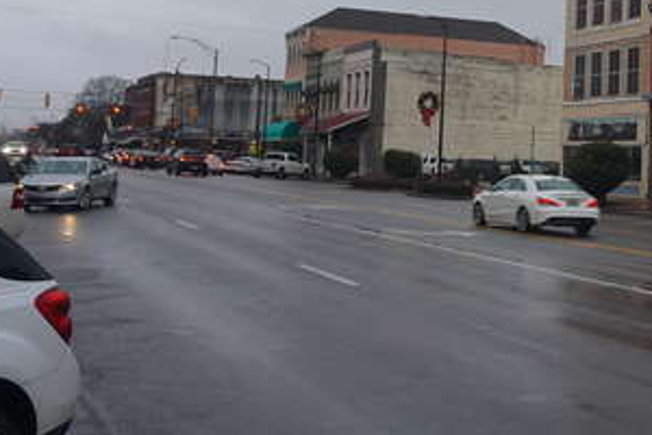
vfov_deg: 20.8
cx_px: 702
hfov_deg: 28.7
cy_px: 45
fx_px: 1159
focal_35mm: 64
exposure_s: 1/60
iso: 100
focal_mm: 16
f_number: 4.5
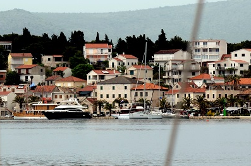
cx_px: 70
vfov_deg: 5.2
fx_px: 1837
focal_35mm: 264
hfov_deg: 7.8
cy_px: 105
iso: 100
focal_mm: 70
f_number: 5.6
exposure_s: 1/500
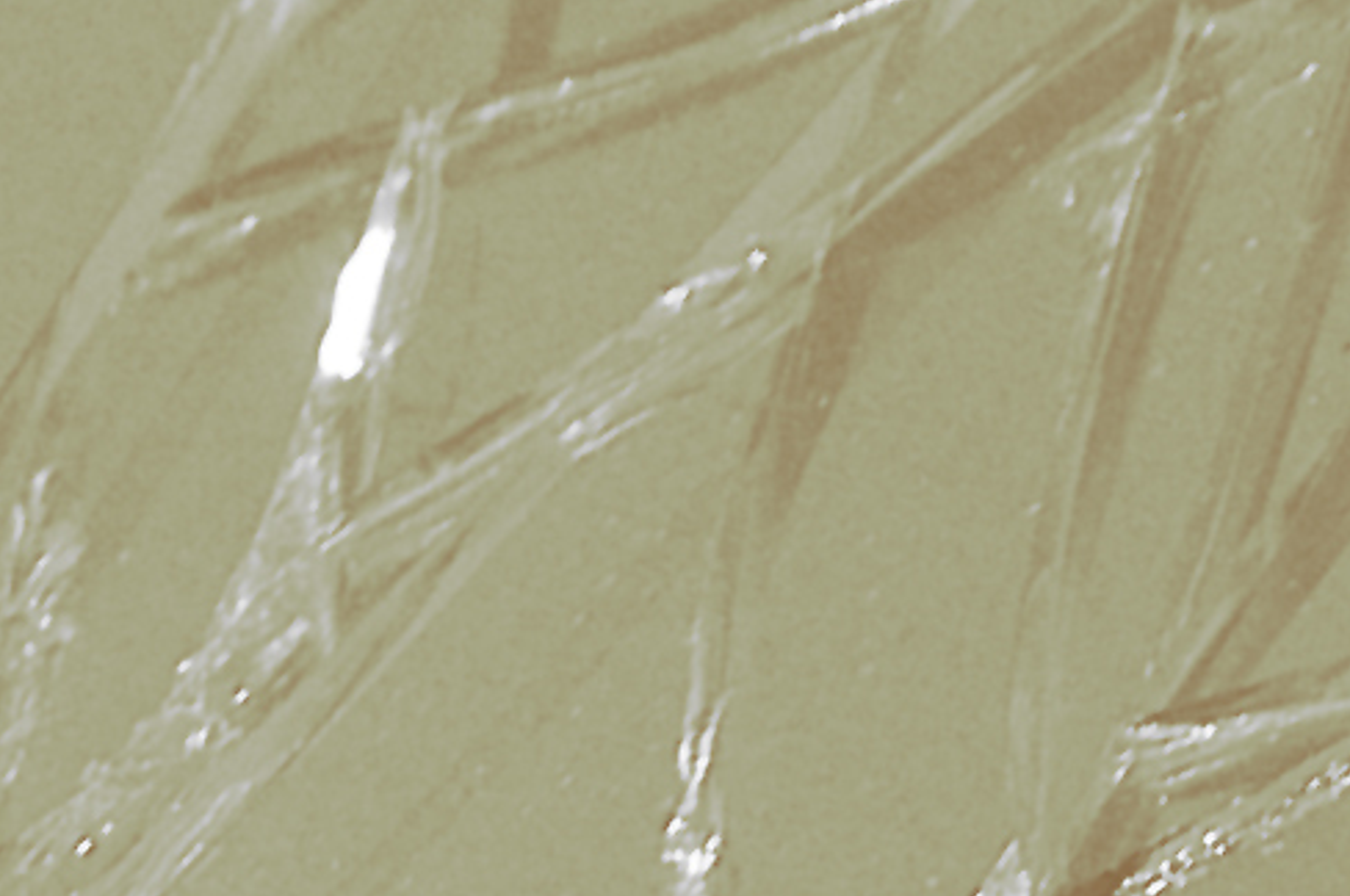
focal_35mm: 1850
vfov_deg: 0.7
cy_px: 2223
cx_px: -819
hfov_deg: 1.1
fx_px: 69282
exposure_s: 1/180
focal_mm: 200
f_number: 18
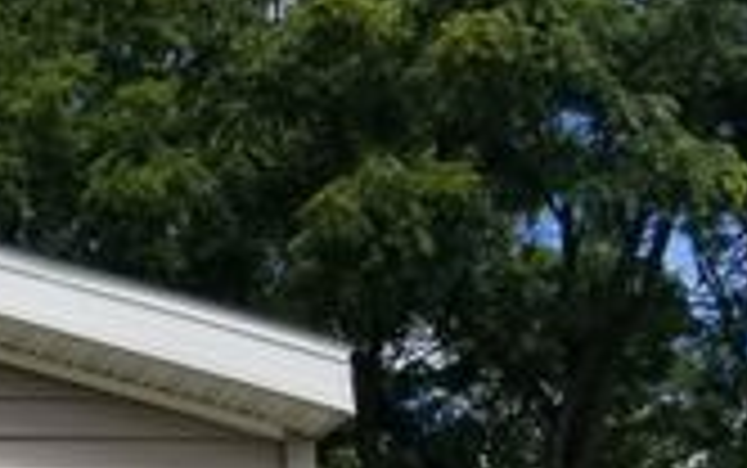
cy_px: 1010
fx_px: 2363
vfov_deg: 10.2
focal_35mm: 116
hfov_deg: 15.5
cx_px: -585
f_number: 1.7
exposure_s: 1/2312
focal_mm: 4.25
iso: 50
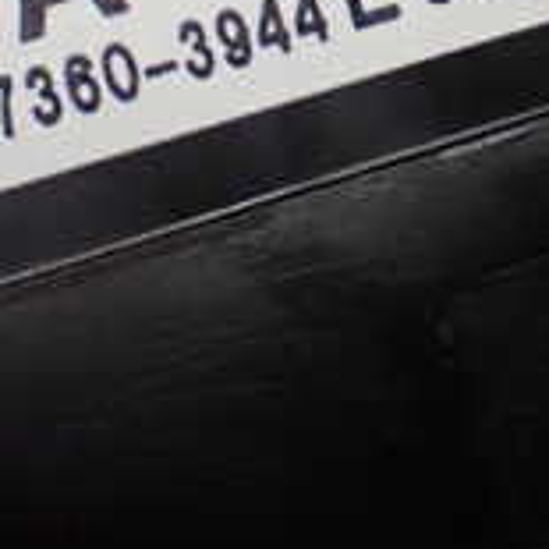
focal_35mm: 161
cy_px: -50
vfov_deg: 10.7
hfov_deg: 10.7
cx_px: 581
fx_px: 2889
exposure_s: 1/100
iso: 800
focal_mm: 8.4
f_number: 3.1
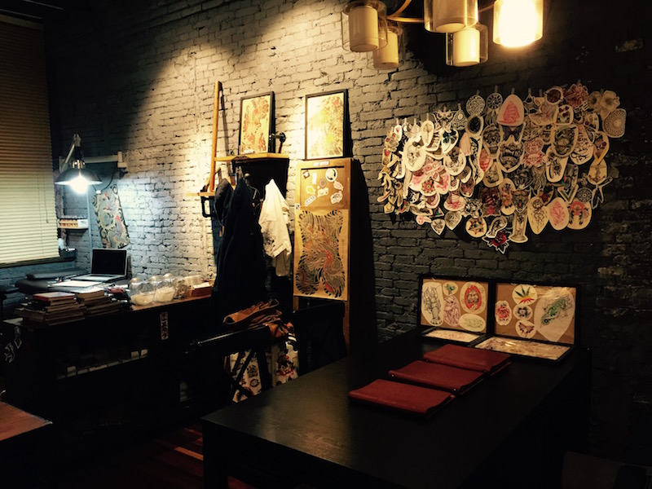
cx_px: 326
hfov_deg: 61.7
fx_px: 546
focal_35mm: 29
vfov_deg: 48.2
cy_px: 244
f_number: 2.2
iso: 125
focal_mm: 4.15
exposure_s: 1/15
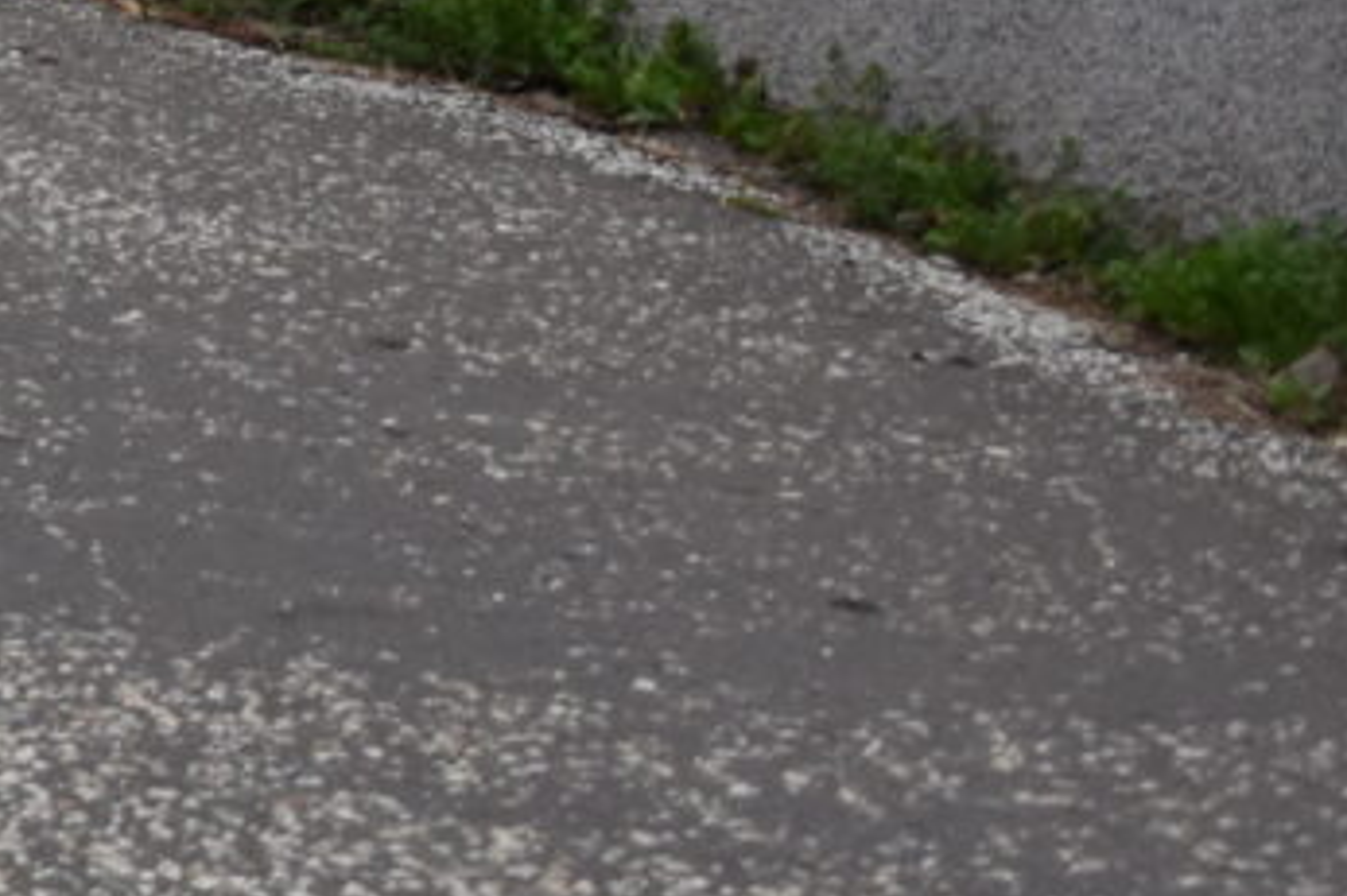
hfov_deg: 9.1
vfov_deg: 7.3
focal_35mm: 186
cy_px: -41
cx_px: -2612
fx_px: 6954
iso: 400
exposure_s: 1/250
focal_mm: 21
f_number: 6.3
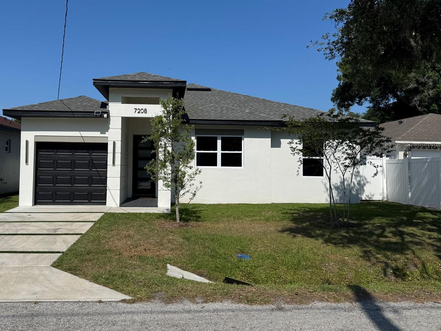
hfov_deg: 56.5
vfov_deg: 44.1
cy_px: 146
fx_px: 408
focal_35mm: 32
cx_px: 183
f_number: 1.78
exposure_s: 1/9009
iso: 80
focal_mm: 6.76
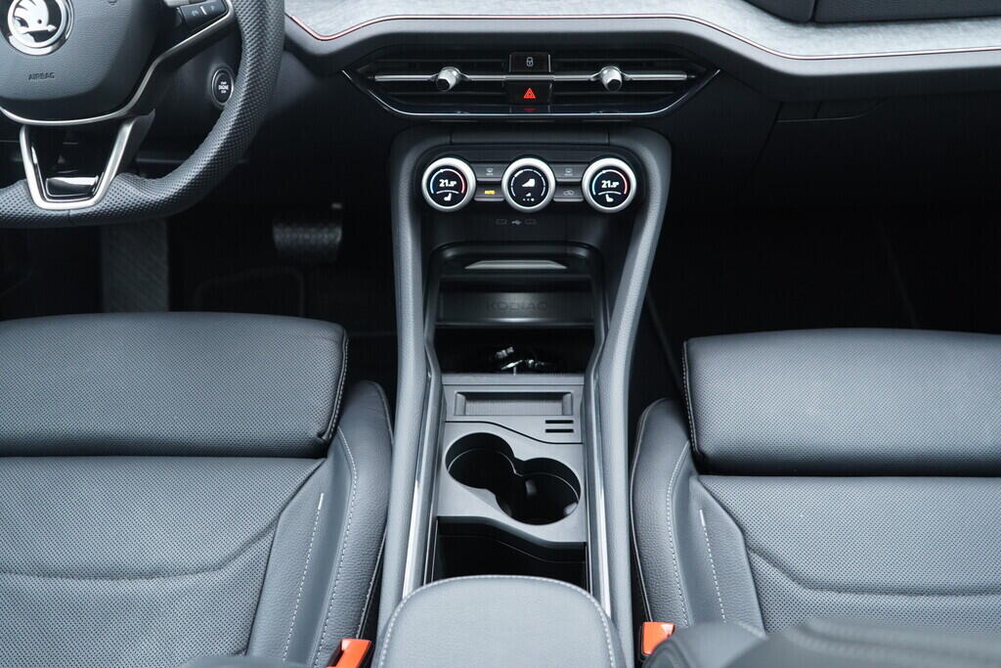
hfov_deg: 53.1
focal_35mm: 36
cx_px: 500
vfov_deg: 36.9
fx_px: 1001
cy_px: 334
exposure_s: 1/40
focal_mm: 24
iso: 800
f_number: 2.8
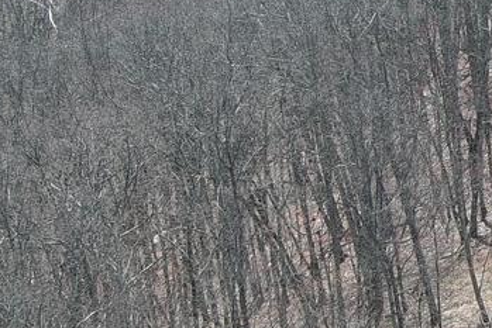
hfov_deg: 11.1
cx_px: 936
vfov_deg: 7.9
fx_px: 2324
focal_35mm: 170
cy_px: -163
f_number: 2.8
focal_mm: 10.57
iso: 100
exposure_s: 1/501
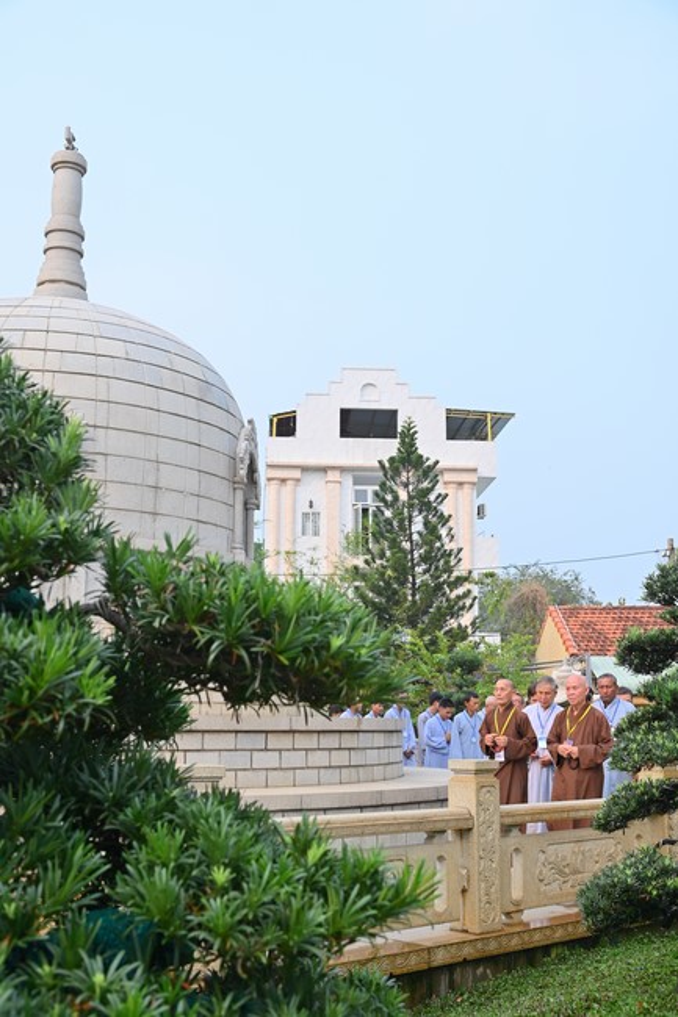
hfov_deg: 35.0
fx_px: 1074
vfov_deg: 50.7
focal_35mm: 38
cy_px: 508
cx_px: 339
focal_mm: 38
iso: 125
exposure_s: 1/200
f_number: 6.3
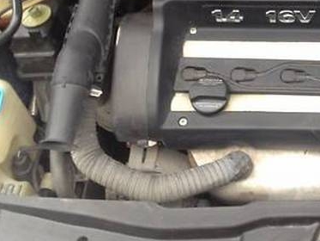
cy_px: 38
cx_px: 300
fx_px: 694
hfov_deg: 25.0
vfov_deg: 19.4
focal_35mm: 75
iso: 50
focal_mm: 4.3
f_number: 2.4
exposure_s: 1/20
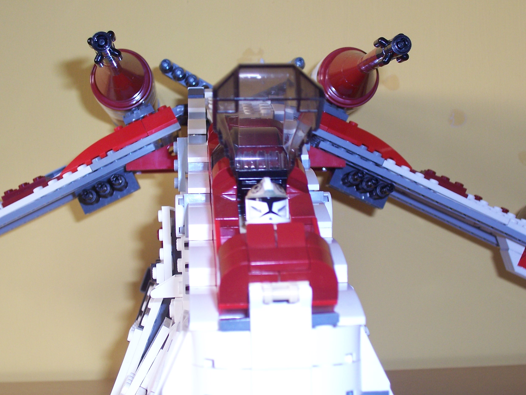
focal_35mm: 68
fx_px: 1033
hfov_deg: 28.6
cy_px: 195
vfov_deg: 21.6
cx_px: 265
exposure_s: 1/60
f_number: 4
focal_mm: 10.8
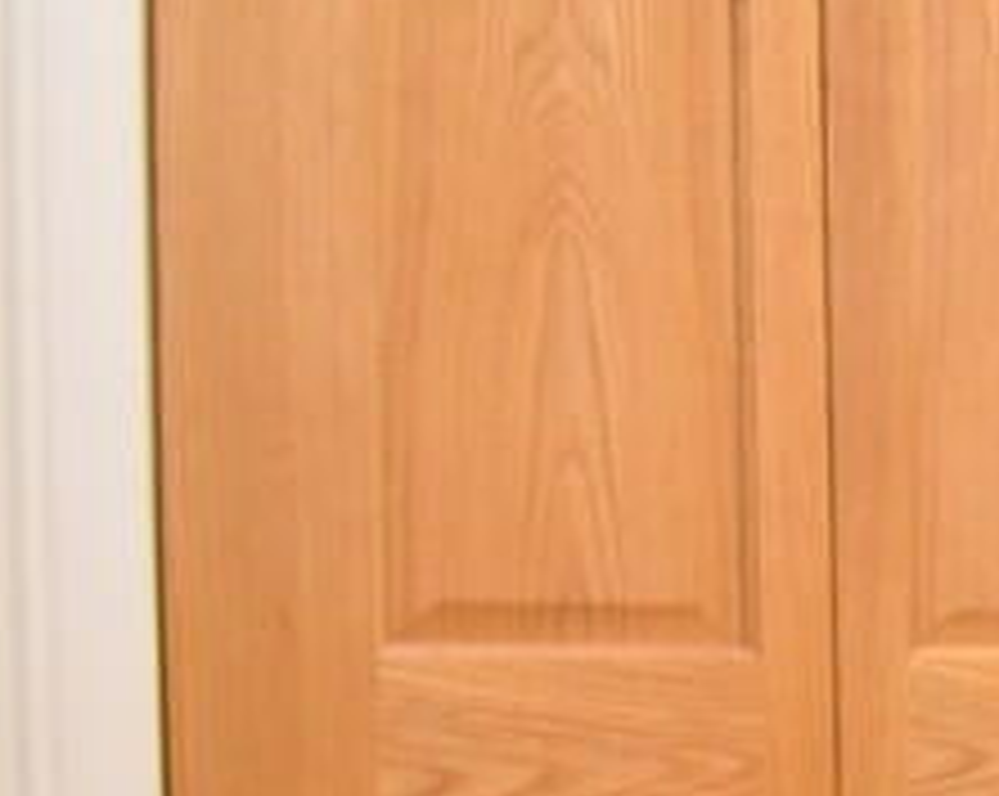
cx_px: 2097
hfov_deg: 17.8
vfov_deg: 22.7
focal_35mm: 65
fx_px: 1919
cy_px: 762
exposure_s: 1/60
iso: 2000
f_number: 4.5
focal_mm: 10
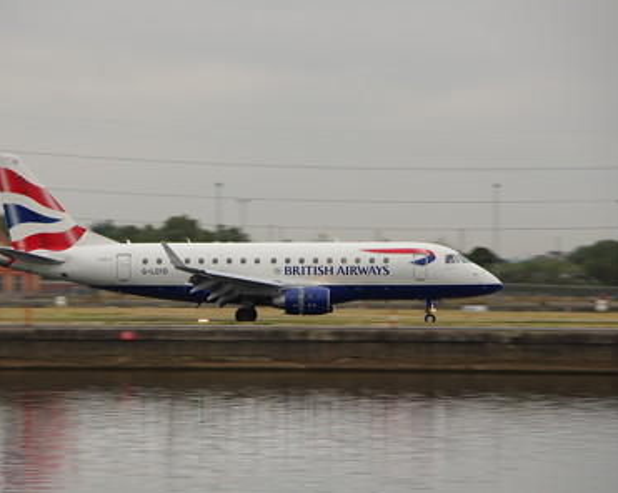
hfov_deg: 8.4
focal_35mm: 230
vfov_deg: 6.7
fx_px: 4202
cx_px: 267
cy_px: 246
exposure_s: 1/100
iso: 1000
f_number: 8
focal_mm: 135
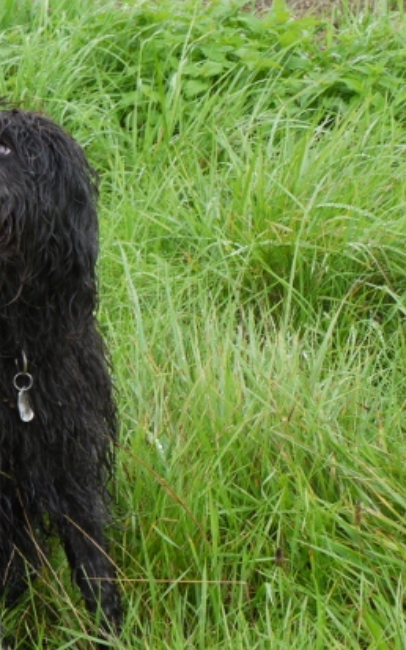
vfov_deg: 13.1
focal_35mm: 160
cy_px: 353
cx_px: -47
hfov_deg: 8.1
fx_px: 2834
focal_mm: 39
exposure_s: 1/250
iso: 400
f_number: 5.6
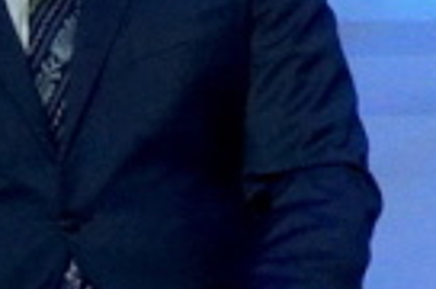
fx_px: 23839
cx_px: 965
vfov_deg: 0.7
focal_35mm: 1973
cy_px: -29
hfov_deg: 1.0
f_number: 6.3
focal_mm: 210
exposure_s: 1/200
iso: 6400
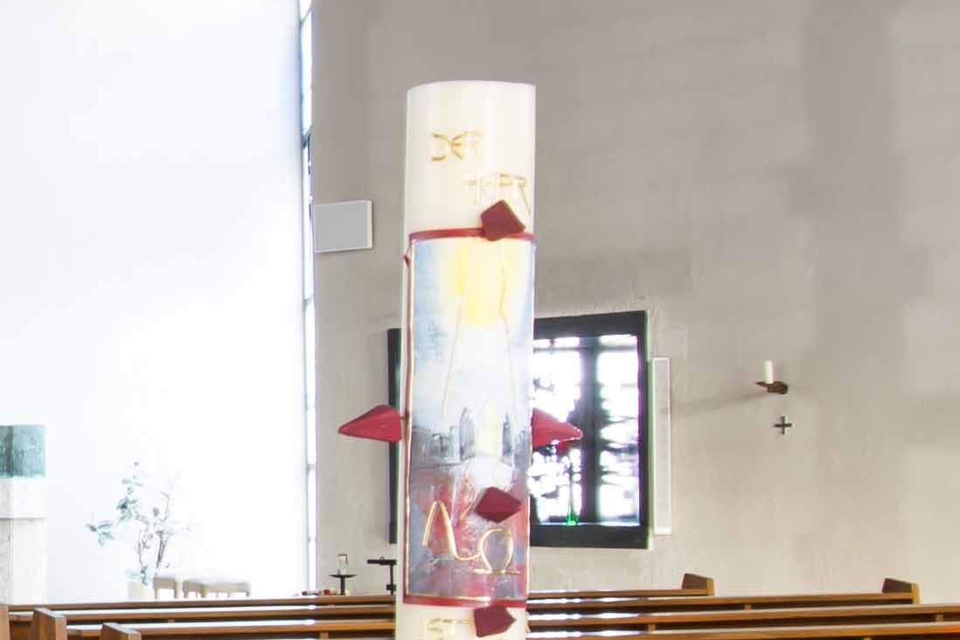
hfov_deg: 21.8
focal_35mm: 82
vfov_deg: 16.6
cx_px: -357
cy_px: 456
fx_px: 2186
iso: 100
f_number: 6.3
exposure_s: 2
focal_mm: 10
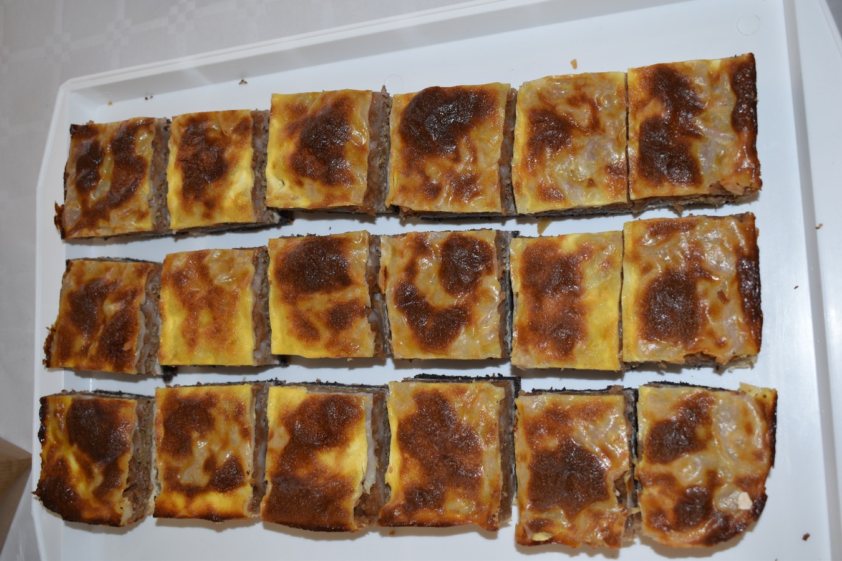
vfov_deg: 30.8
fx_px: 1017
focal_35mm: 44
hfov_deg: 45.0
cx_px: 421
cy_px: 280
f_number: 5.6
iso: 200
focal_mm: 29
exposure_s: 1/30
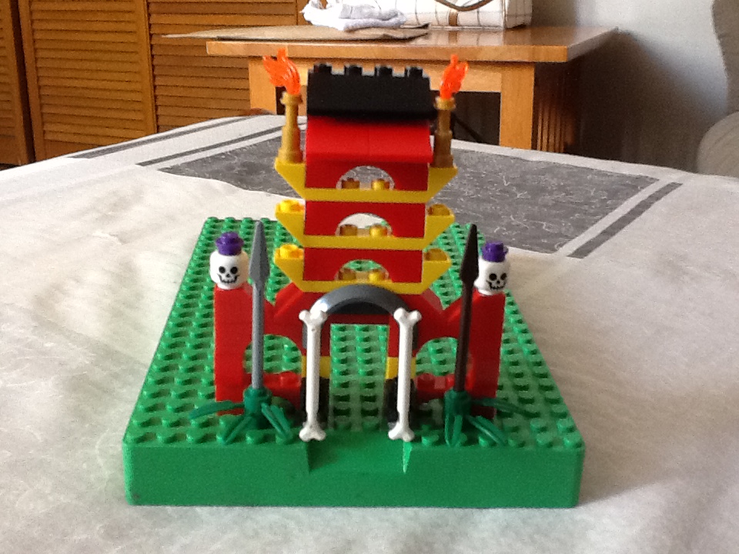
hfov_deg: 42.9
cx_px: 370
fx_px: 939
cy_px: 277
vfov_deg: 32.9
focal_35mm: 44
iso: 200
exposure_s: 1/30
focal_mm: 2.03
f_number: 2.4
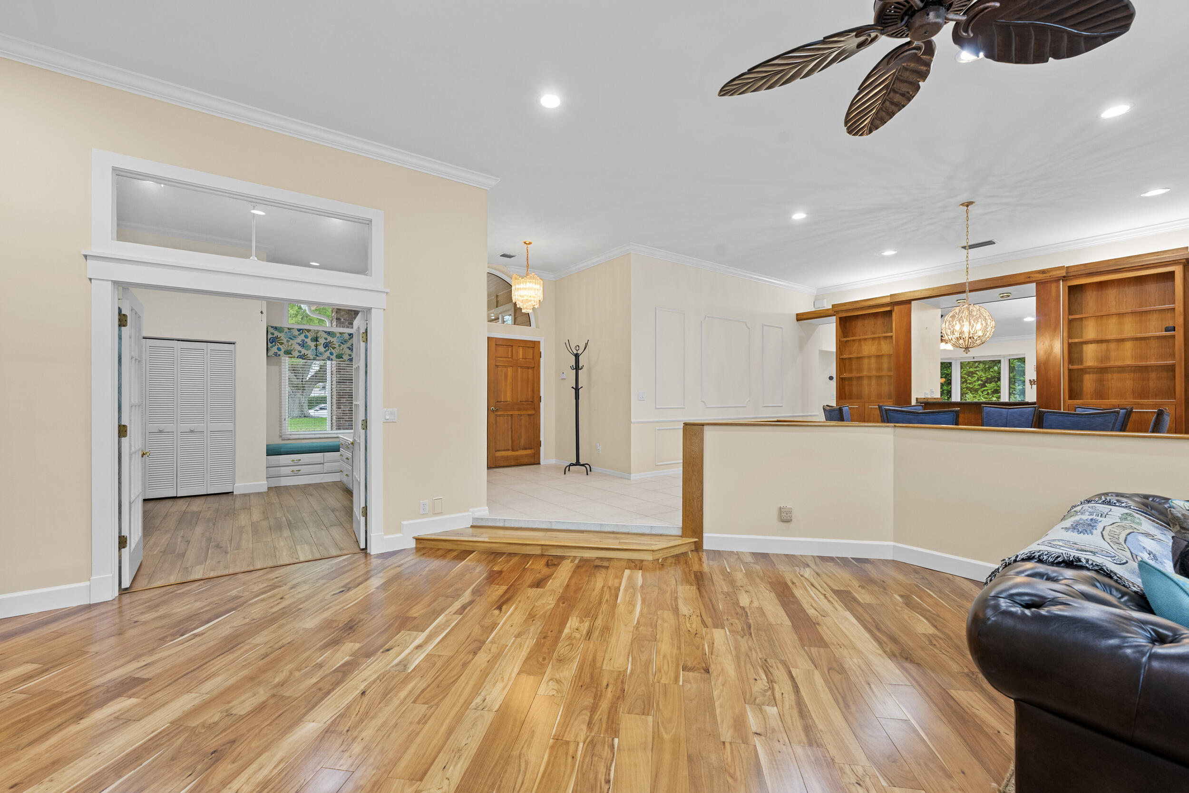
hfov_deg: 104.3
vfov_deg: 81.2
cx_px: 594
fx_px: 462
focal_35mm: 14
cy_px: 396
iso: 500
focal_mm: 14
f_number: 8
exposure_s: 1/3
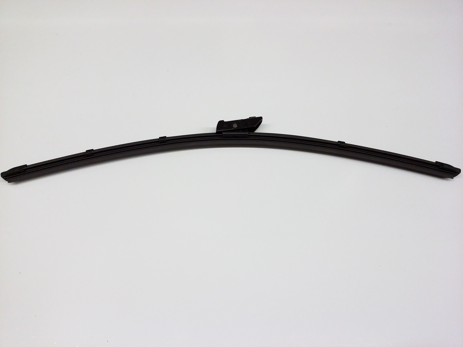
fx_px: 428
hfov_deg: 56.8
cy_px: 174
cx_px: 232
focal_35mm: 32
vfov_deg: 44.2
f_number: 2.4
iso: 200
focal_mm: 3.4
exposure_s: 1/30
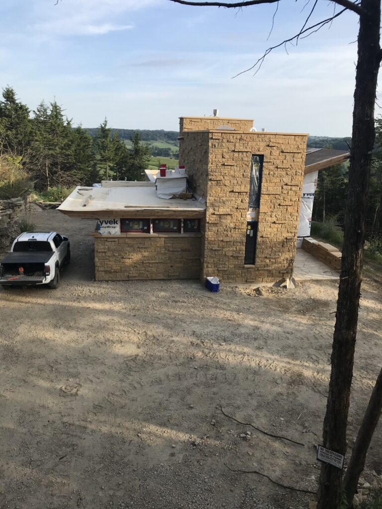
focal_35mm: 28
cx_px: 191
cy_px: 254
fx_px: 412
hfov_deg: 49.7
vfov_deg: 63.4
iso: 20
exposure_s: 1/847
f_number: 1.8
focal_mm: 3.99
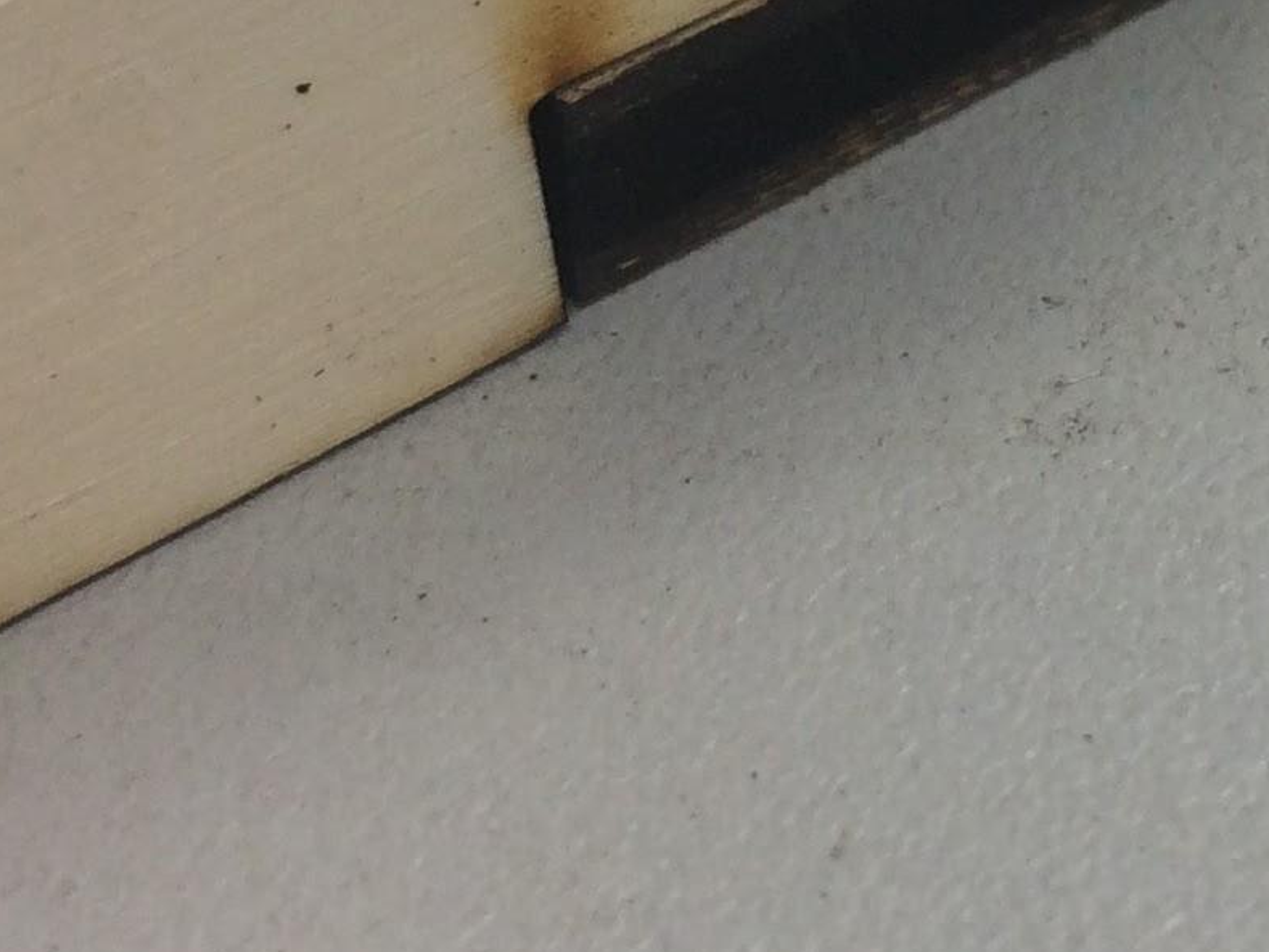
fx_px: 4400
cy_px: -273
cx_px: 1256
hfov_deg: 16.1
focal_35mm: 120
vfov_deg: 12.0
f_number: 2.2
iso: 50
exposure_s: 1/50
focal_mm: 4.15
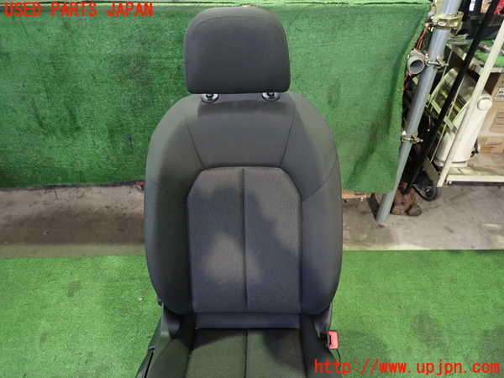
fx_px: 364
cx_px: 252
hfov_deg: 69.4
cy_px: 189
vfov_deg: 54.9
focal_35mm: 25
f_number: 2
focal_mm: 4.5
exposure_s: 1/20
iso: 800
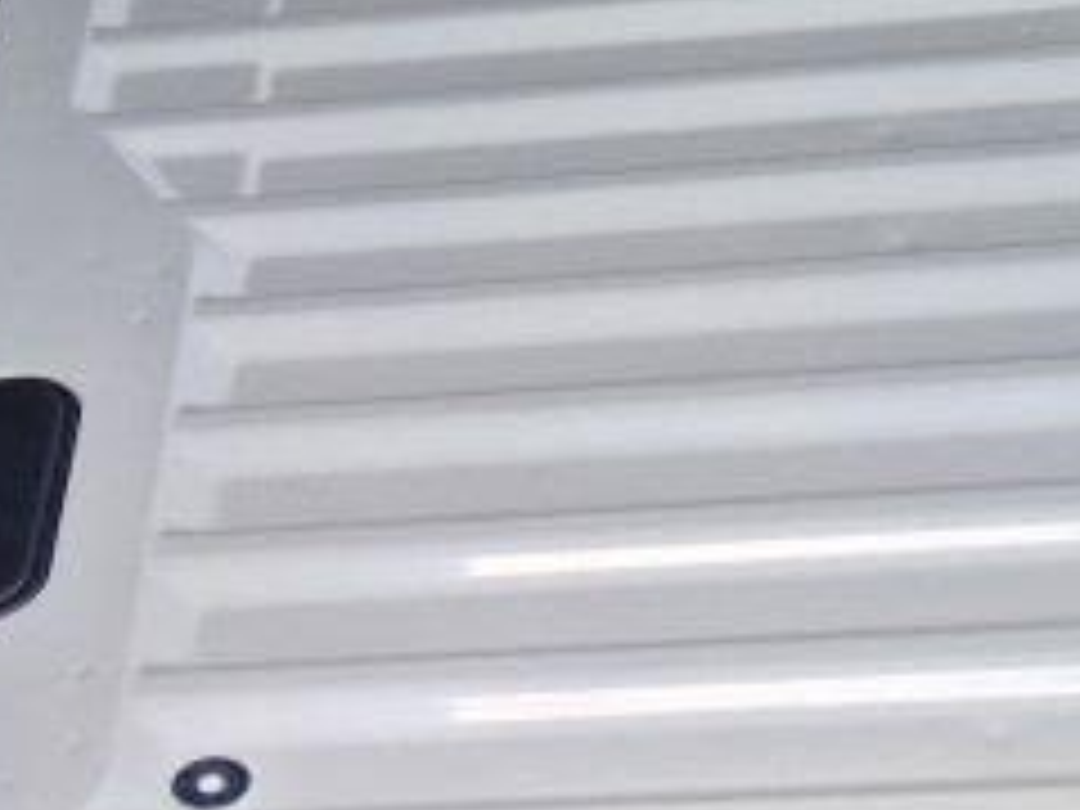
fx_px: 2995
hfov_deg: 20.3
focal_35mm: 96
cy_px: 788
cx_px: 248
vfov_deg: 15.2
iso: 50
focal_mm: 5.4
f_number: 1.8
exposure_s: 1/237
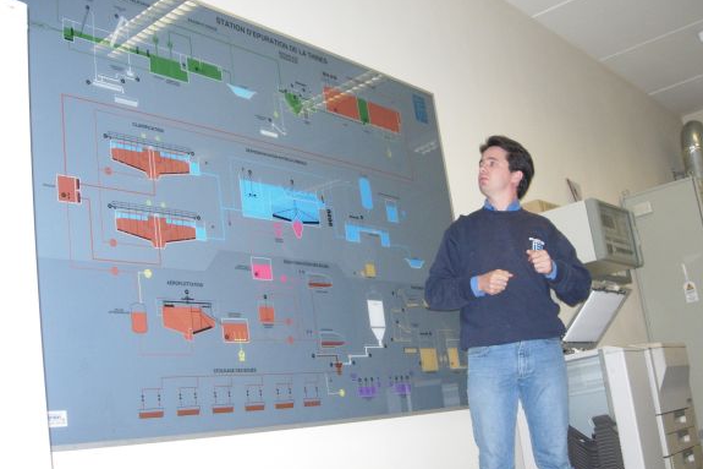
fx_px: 859
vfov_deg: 30.5
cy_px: 250
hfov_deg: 44.5
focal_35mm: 44
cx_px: 372
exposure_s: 1/148
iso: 183
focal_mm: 7.8
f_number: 2.8
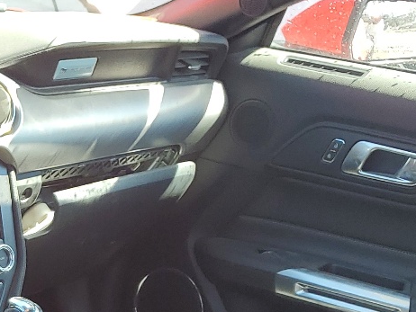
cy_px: 460
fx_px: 1082
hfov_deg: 19.6
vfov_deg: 15.3
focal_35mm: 90
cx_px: -163
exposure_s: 1/182
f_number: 1.5
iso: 50
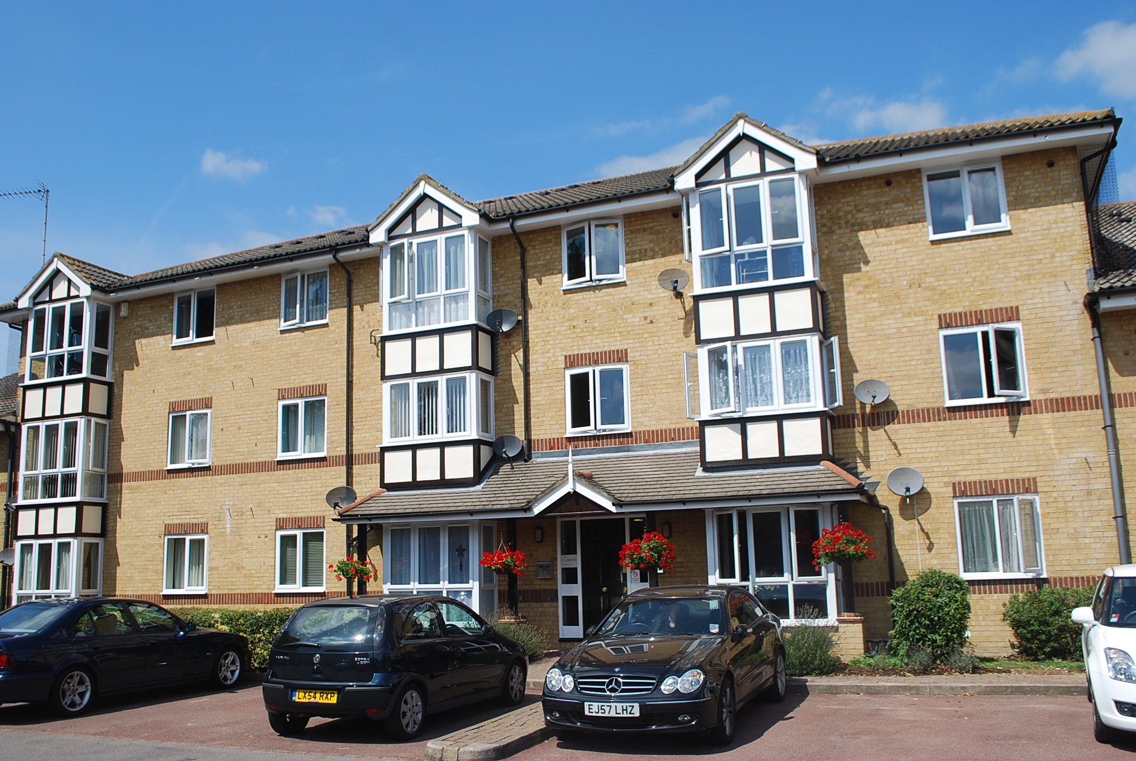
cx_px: 568
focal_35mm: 30
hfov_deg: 61.9
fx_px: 948
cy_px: 380
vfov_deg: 43.7
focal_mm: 20
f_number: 8
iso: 100
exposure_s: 1/250
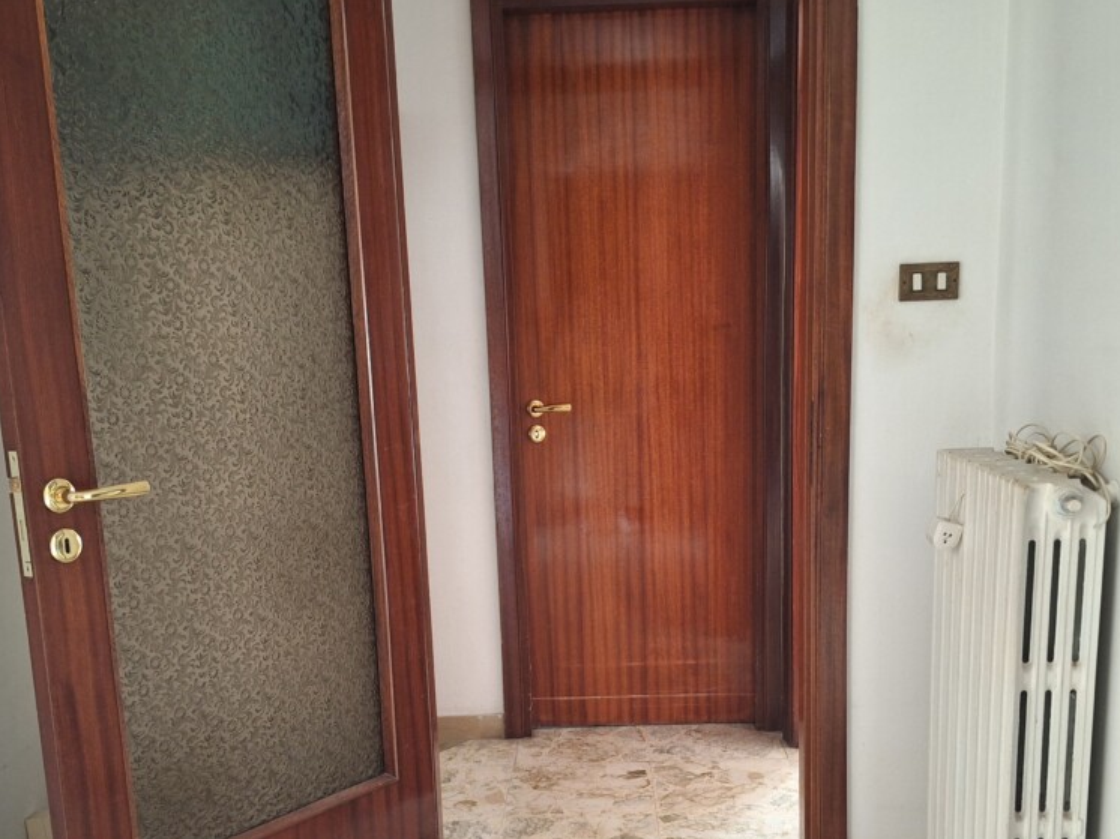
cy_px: 575
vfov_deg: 38.1
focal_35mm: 37
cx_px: 577
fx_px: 1197
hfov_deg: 50.1
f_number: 1.8
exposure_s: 1/25
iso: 320
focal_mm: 5.54
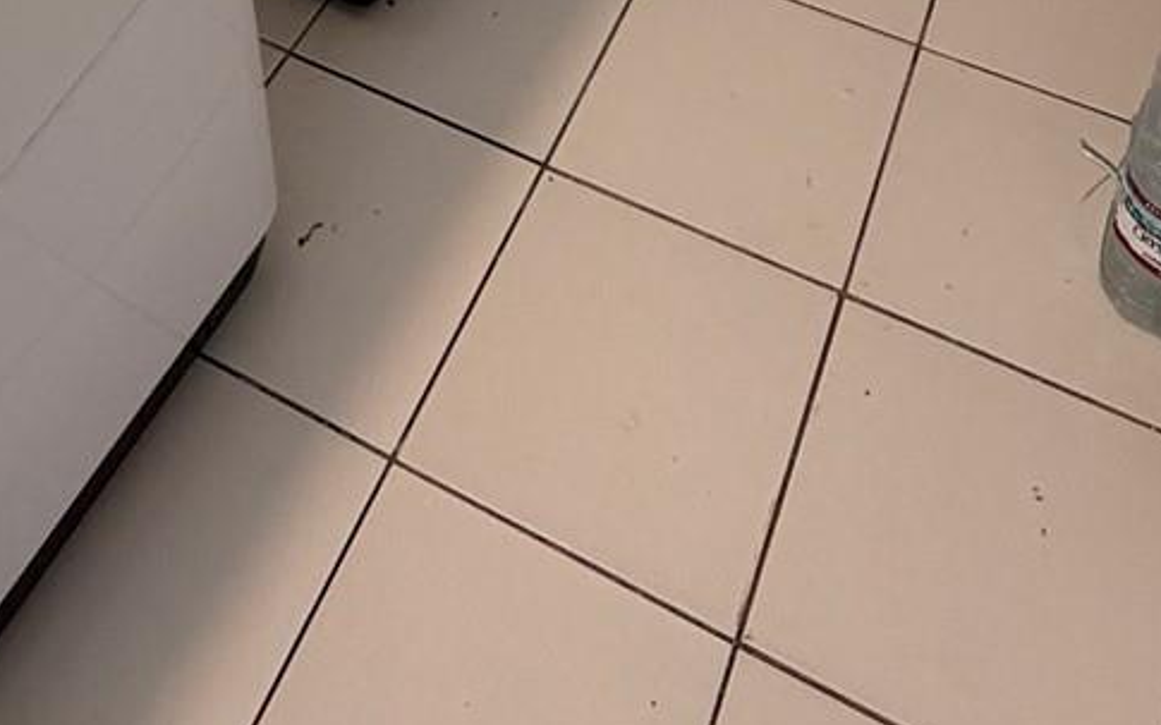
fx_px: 1550
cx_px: 519
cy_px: -581
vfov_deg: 19.6
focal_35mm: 49
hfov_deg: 41.0
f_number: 2.2
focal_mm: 2.22
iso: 250
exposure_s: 1/60
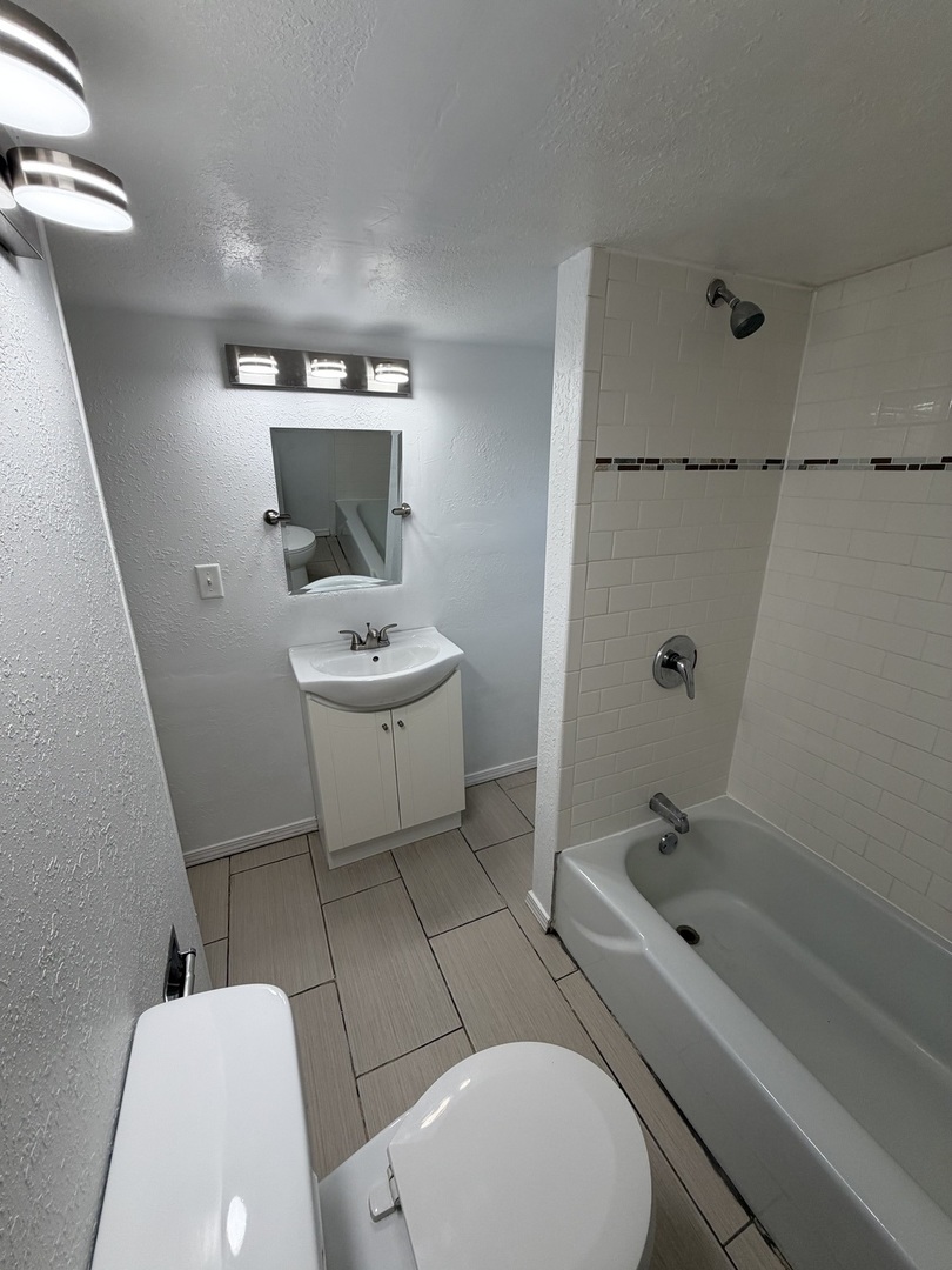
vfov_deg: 102.1
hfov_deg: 85.7
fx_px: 513
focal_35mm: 14
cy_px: 635
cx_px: 476
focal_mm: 2.22
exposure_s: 1/120
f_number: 2.2
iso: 100
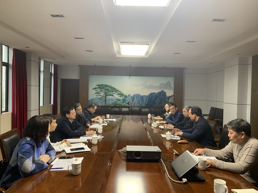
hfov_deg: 67.3
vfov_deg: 53.1
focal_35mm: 26
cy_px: 96
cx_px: 129
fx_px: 194
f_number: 1.8
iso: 100
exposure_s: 1/60
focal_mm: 4.25
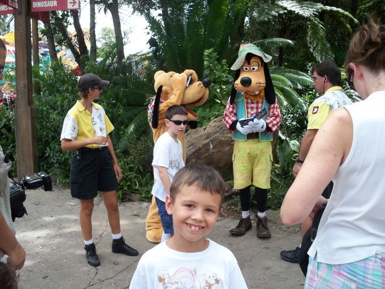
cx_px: 192
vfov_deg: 38.7
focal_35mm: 37
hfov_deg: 50.1
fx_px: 412
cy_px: 144
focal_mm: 7.9
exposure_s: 1/250
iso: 64
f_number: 3.4
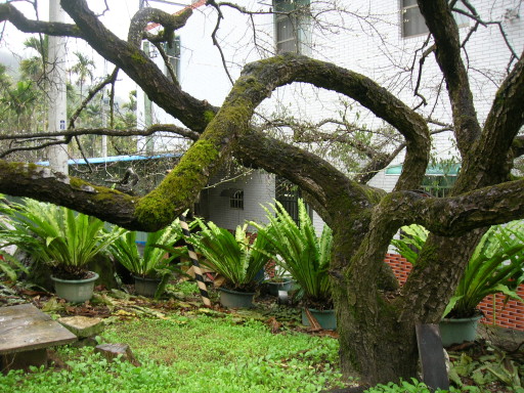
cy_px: 196
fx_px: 515
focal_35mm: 34
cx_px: 262
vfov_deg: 41.8
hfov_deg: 54.0
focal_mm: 5.7
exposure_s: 1/37.8
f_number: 2.9
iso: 50
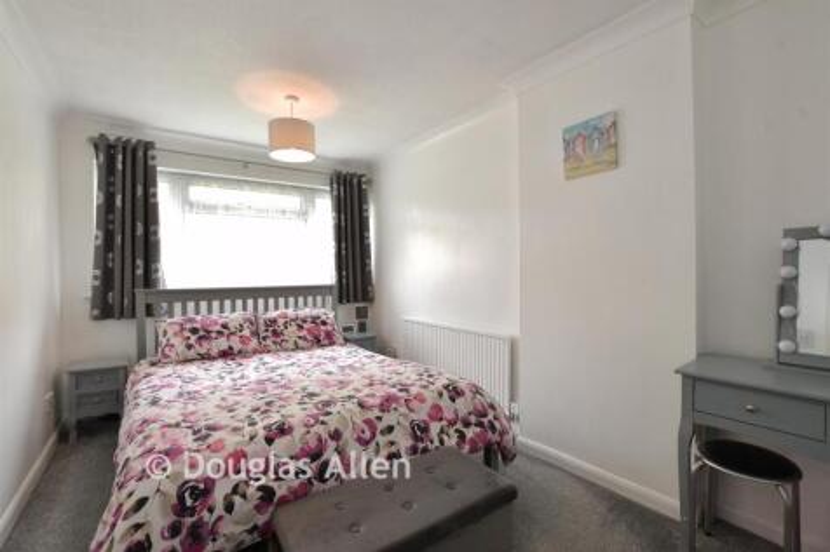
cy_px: 276
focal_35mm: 15
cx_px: 415
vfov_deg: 77.3
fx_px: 346
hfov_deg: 100.4
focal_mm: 10
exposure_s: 2
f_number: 8
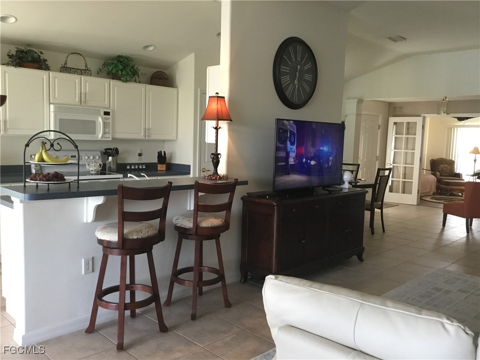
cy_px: 180
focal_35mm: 31
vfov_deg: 45.4
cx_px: 240
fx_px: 430
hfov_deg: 58.4
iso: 125
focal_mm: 3.3
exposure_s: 1/30
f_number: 2.4
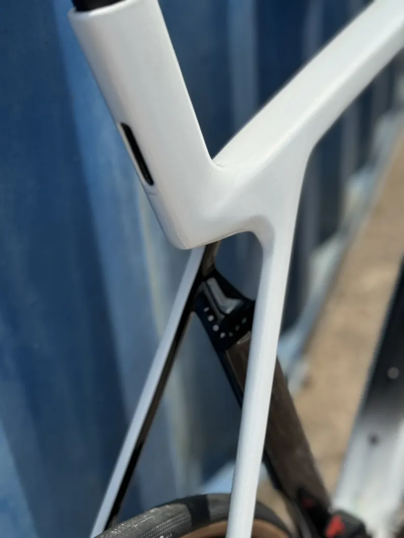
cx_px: 202
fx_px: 747
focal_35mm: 48
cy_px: 269
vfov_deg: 39.6
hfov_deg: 30.3
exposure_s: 1/5848
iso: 80
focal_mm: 6.76
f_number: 1.78
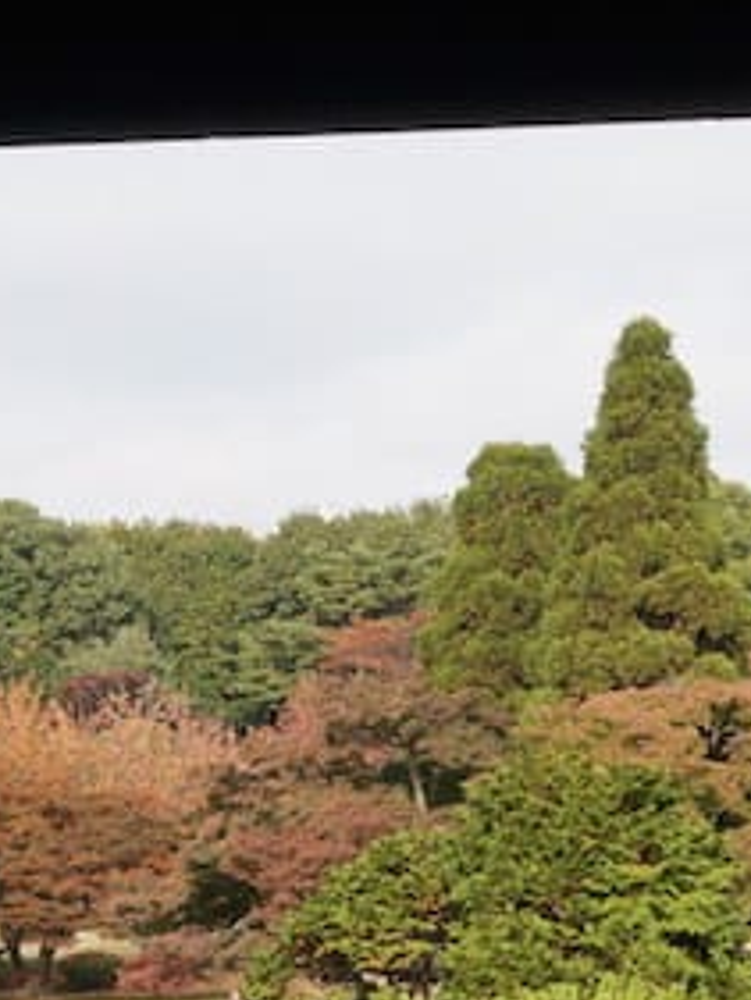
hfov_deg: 16.8
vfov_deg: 23.1
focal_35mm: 82
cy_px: 931
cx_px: 1036
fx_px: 2370
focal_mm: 20
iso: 100
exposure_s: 1/125
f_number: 8
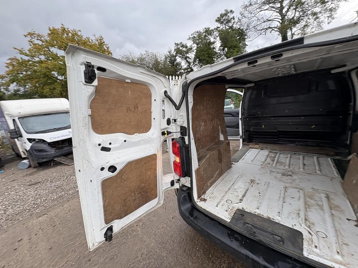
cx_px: 179
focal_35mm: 14
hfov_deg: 102.1
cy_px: 134
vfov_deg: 85.7
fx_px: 145
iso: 50
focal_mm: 2.22
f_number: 2.2
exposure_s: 1/99
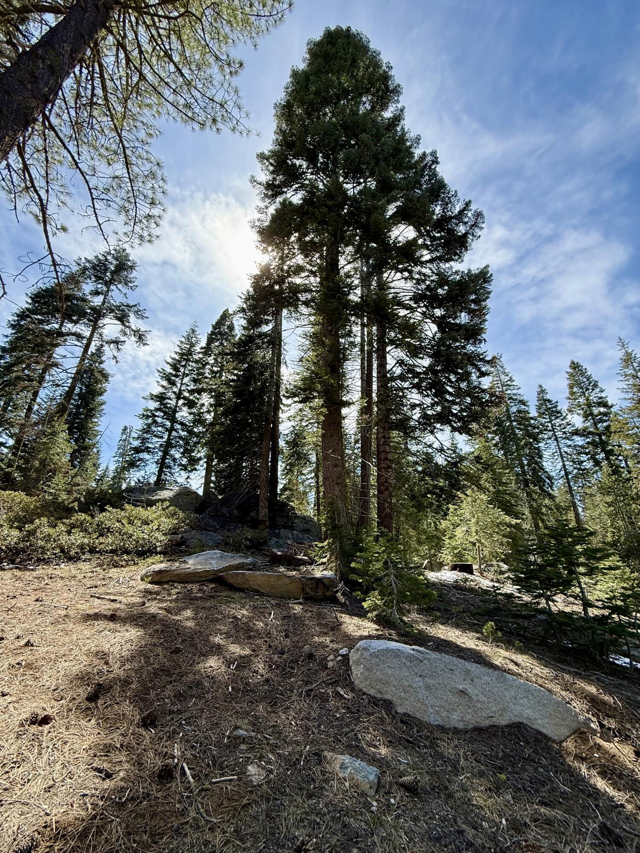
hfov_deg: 85.7
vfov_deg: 102.1
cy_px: 426
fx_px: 345
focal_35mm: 14
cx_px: 320
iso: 64
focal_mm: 2.22
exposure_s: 1/494
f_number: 2.2
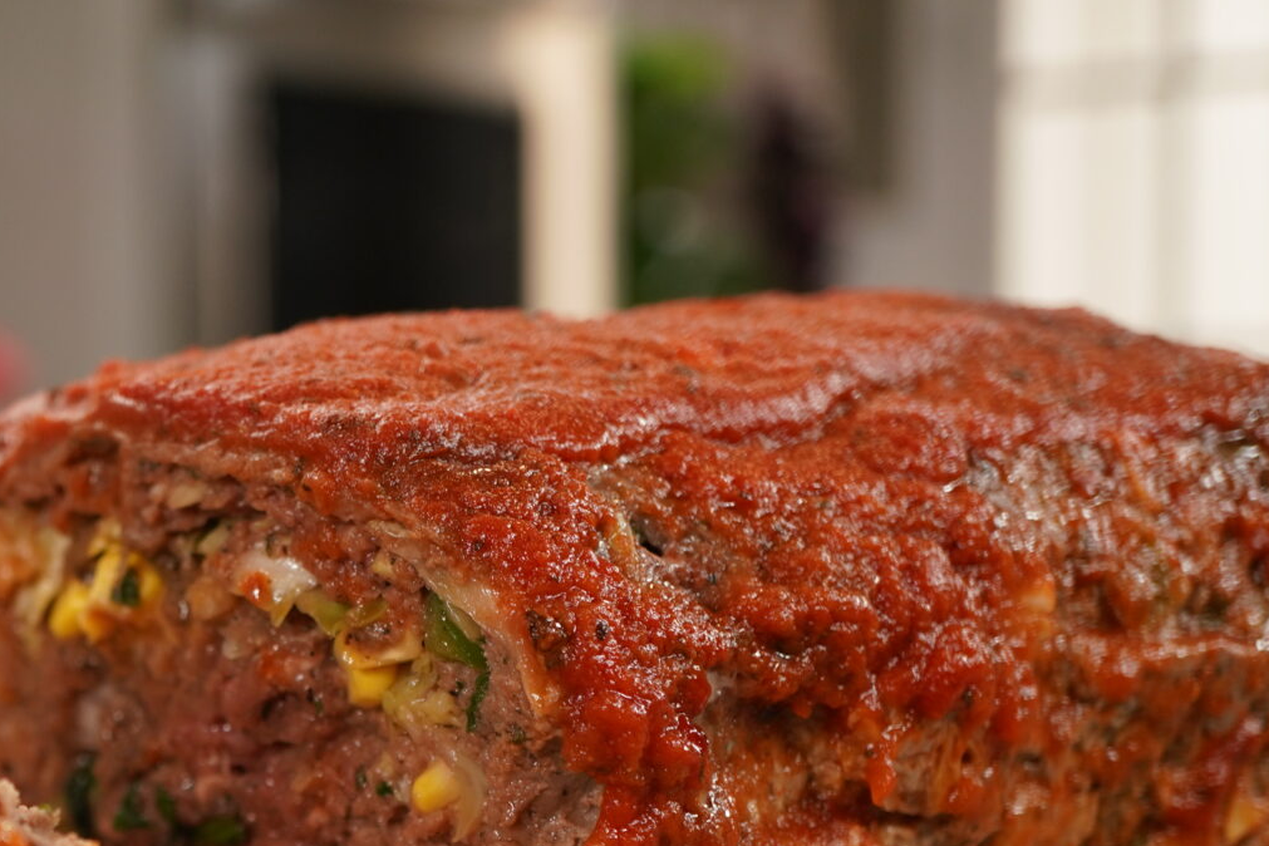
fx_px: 3137
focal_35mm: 89
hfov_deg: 22.4
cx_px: 164
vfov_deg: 15.1
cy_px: 816
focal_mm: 30
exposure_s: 1/60
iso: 250
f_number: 3.5
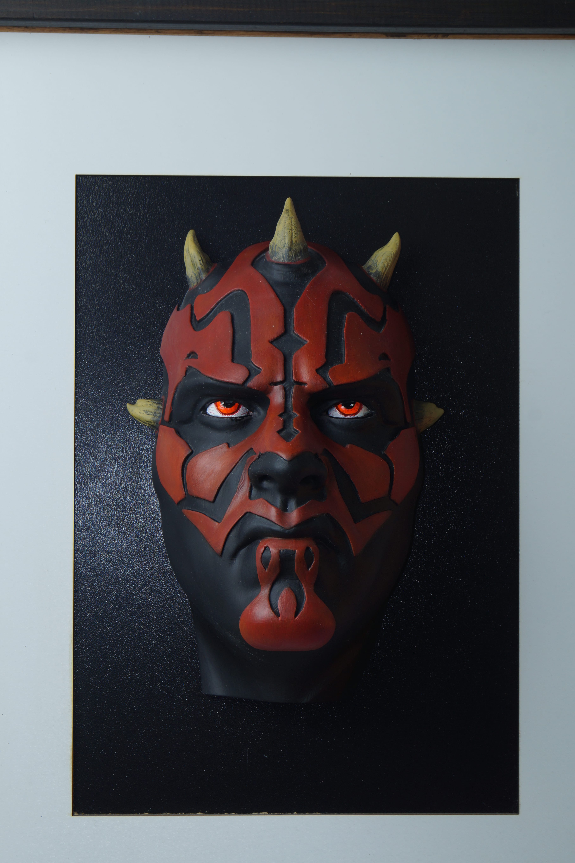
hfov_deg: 16.5
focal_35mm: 82
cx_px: 288
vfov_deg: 24.6
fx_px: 1978
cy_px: 432
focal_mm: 55
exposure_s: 1/3
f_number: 10
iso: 100
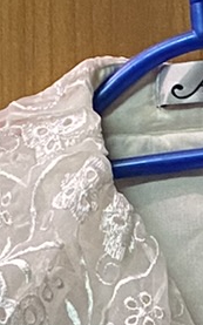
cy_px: 1000
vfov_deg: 8.5
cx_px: 280
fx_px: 1807
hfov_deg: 6.4
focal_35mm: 204
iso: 320
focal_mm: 4.25
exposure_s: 1/50
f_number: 1.8
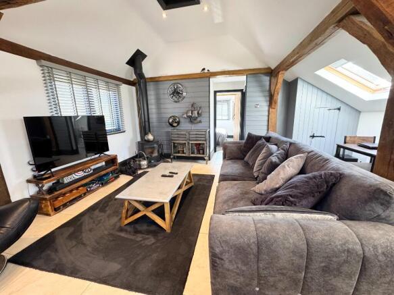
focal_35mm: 14
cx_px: 197
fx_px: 159
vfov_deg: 85.7
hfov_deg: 102.1
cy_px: 148
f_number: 2.2
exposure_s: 1/50
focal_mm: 2.22
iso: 160
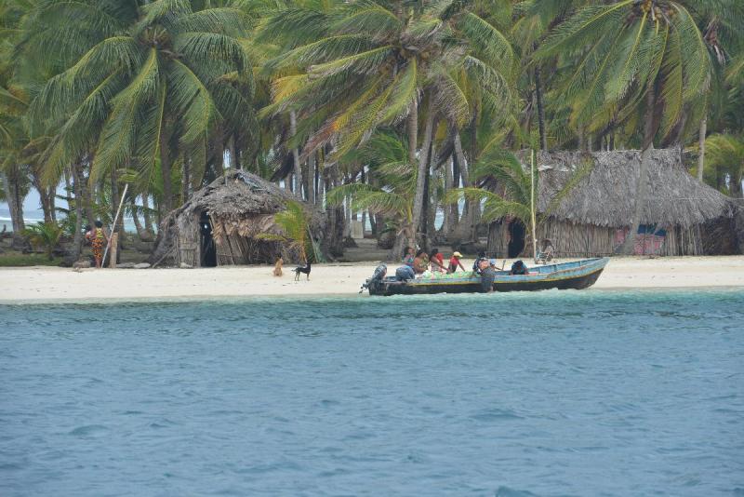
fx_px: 4135
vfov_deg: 6.9
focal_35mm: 200
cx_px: 372
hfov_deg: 10.3
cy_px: 248
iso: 160
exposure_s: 1/320
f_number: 9
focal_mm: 200
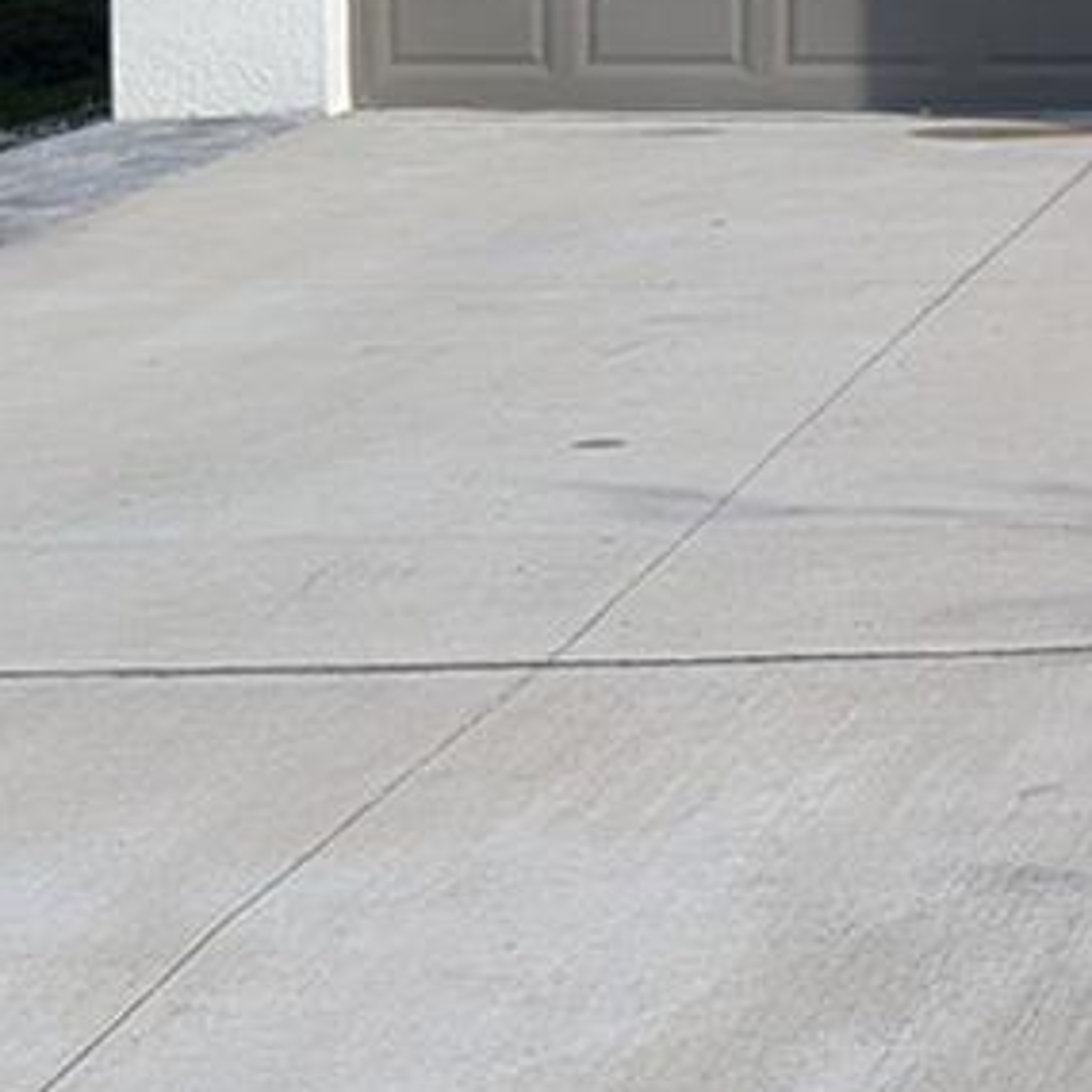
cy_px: -57
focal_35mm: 119
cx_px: 2192
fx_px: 4247
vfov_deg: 14.4
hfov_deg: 12.8
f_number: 1.68
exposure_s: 1/1517
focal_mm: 6.9
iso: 21
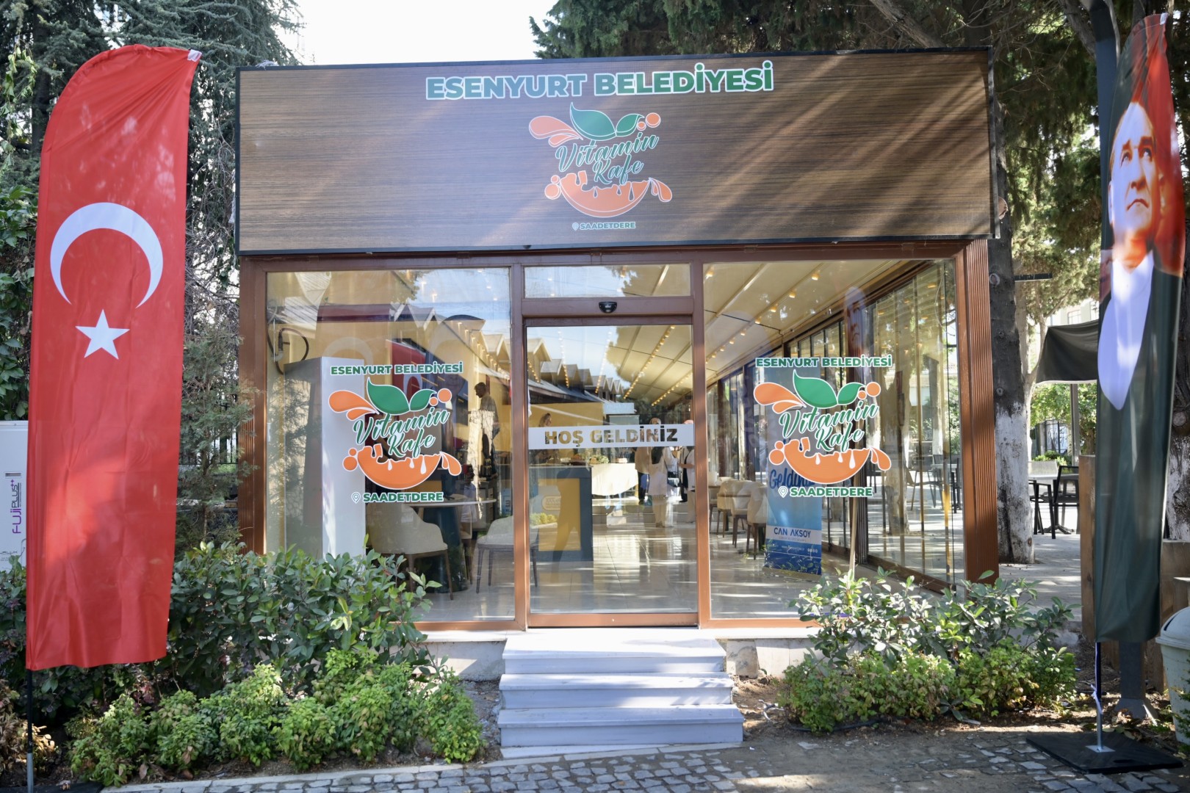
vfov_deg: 47.2
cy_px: 396
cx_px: 595
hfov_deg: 66.4
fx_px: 909
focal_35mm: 28
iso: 200
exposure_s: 1/200
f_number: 3.2
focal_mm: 27.5
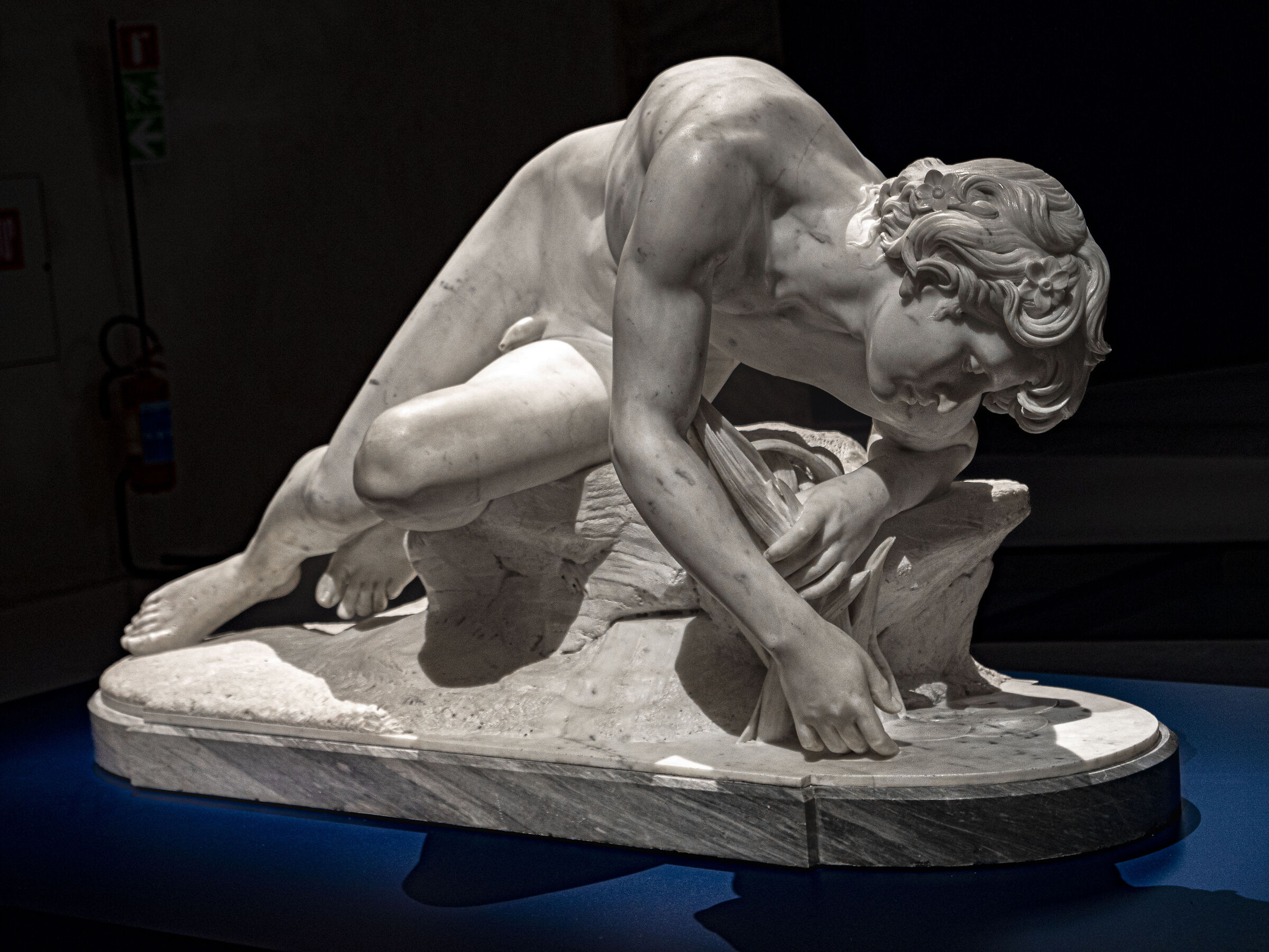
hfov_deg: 25.7
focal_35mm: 76
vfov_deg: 19.4
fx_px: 2786
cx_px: 634
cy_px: 476
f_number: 3.9
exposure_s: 1/50
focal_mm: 38
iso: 800
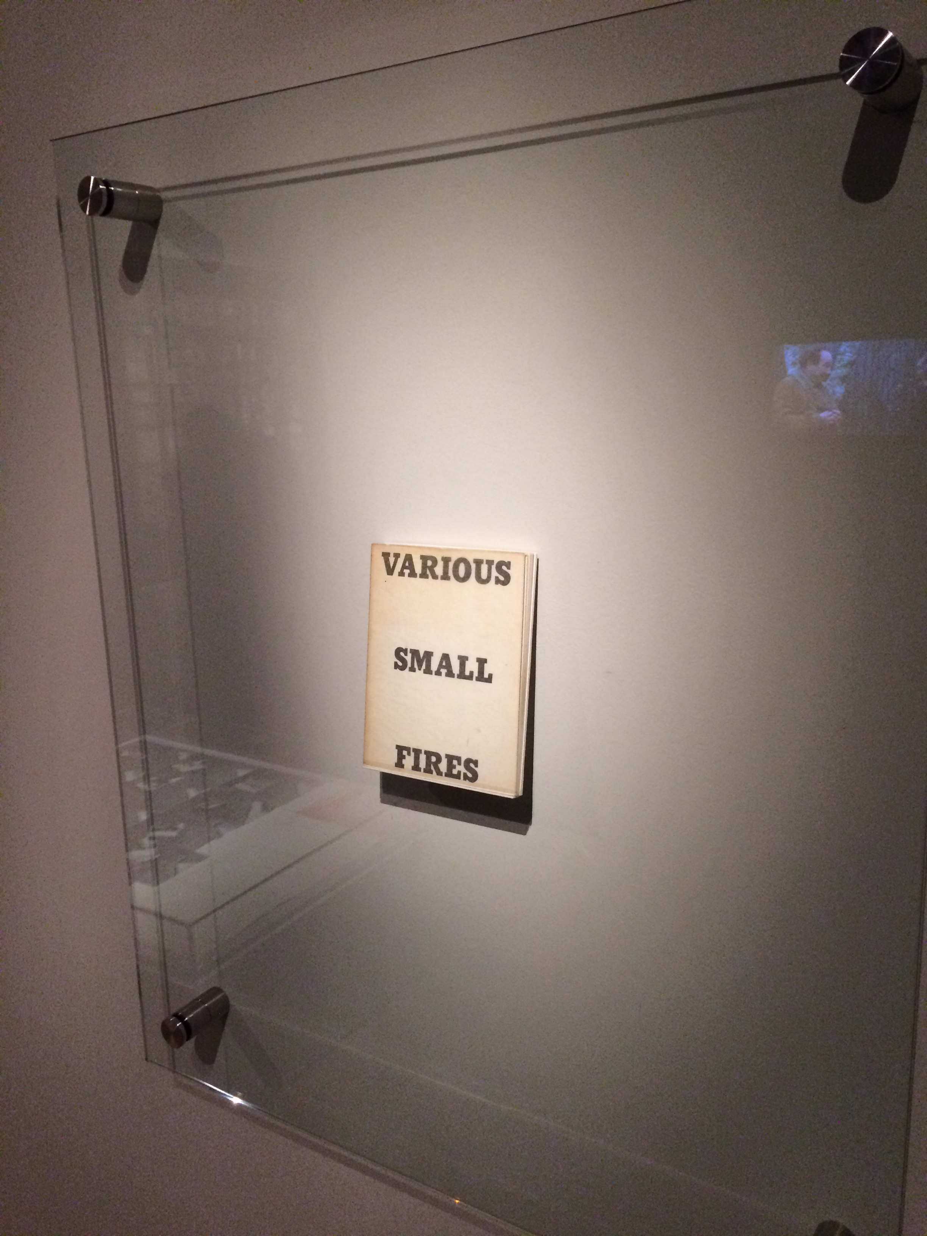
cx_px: 464
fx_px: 1035
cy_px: 618
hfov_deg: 48.2
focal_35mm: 29
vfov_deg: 61.7
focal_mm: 4.15
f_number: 2.2
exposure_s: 1/30
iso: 320
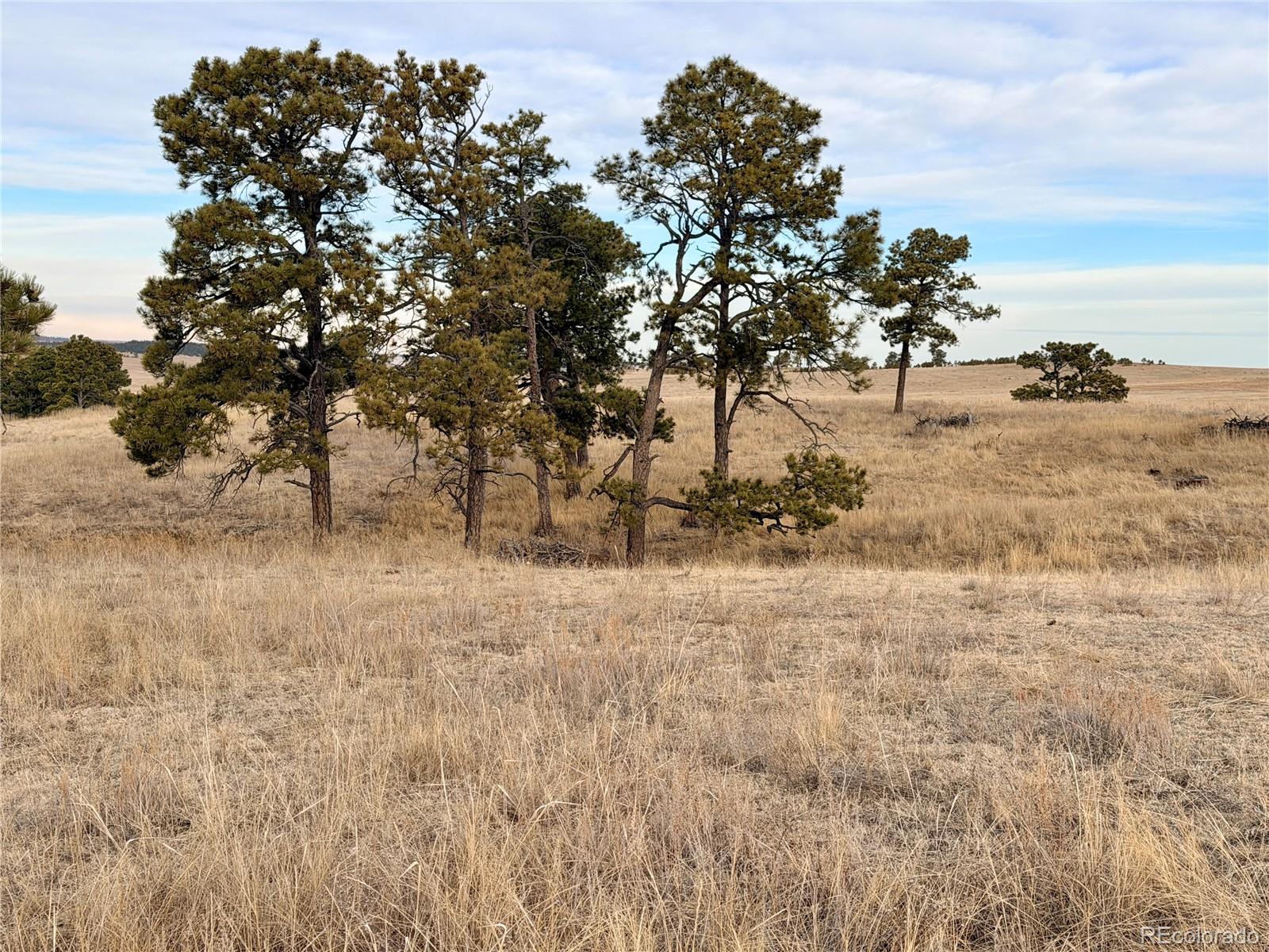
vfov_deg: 30.3
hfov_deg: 39.7
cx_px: 634
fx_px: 1760
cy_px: 476
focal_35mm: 48
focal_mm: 6.76
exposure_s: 1/1642
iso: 64
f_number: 1.78
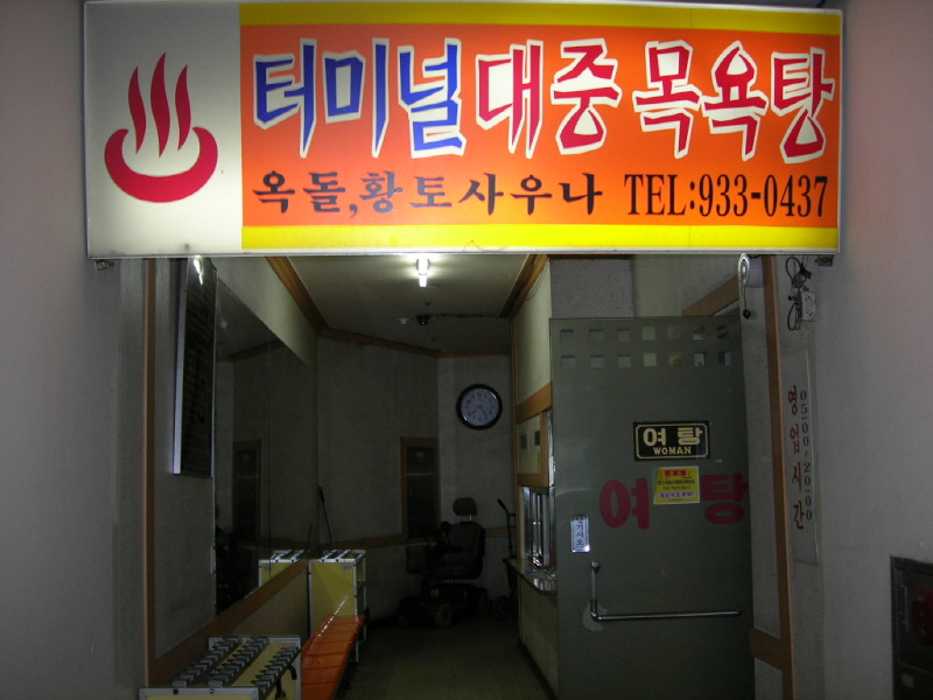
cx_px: 466
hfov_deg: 49.0
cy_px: 350
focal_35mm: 38
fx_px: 1024
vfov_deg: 37.7
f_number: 2.8
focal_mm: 7.8
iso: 64
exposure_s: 1/30
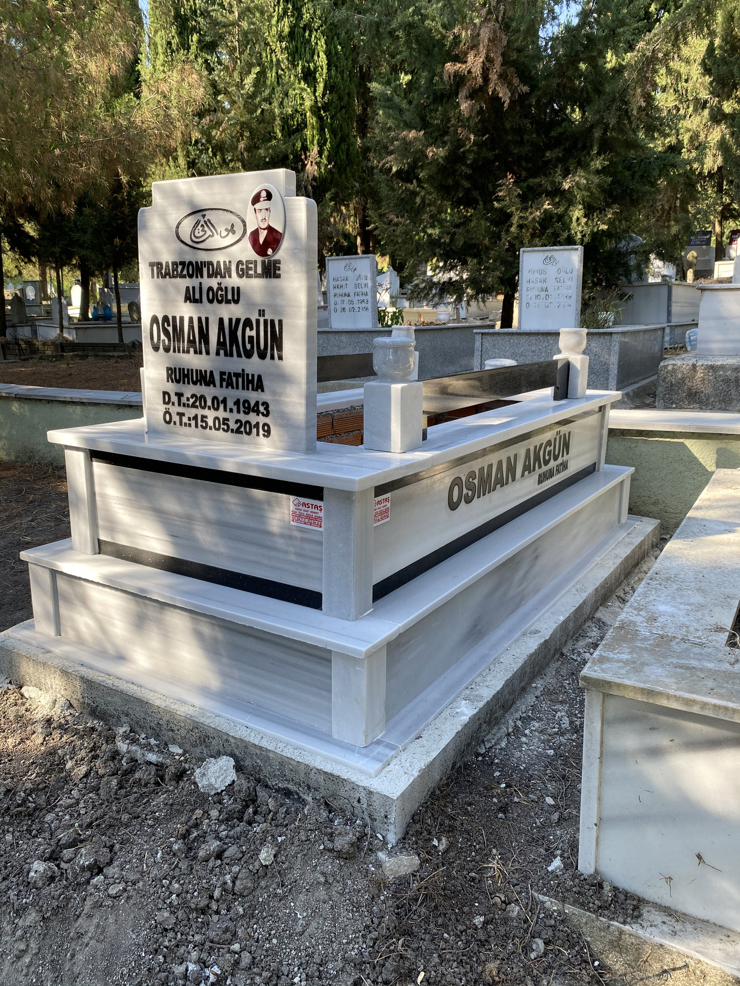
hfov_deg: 53.1
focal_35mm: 26
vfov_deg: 67.3
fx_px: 741
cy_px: 493
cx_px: 370
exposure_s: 1/308
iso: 32
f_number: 1.8
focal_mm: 4.25
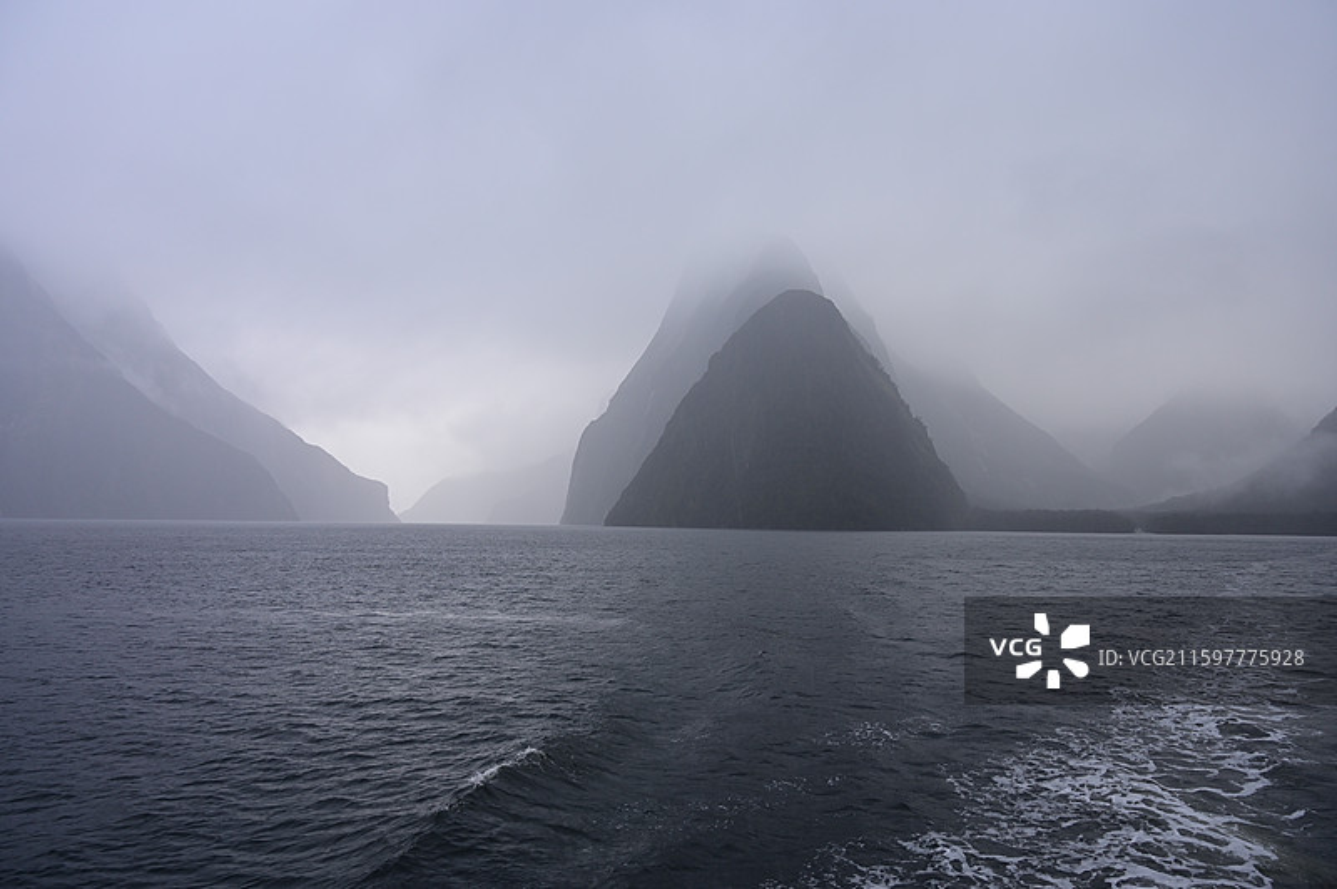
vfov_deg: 53.1
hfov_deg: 73.8
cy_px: 444
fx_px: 891
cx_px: 668
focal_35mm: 24
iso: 200
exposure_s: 1/125
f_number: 5.6
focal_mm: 24
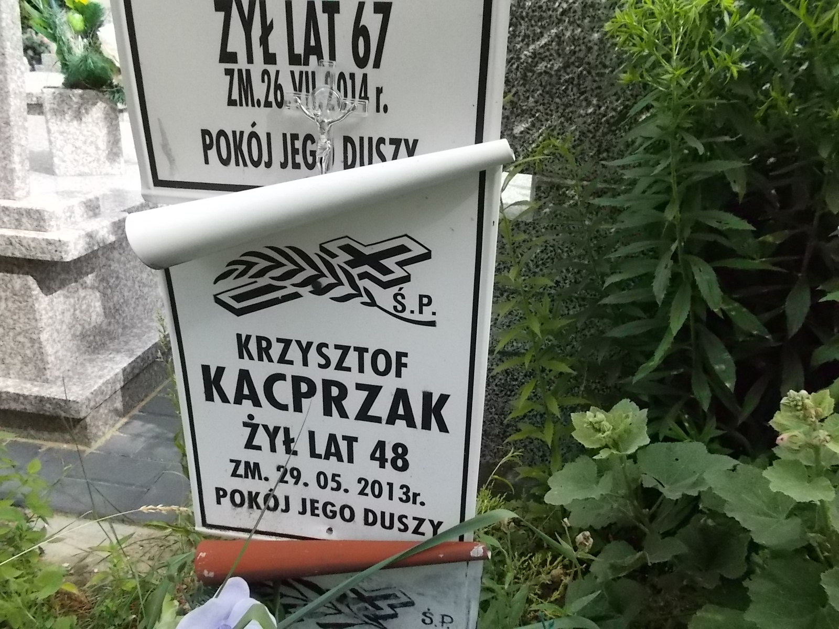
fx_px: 630
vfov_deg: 53.1
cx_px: 420
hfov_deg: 67.3
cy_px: 314
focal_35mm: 26
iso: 400
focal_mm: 4.6
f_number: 8
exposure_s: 1/250
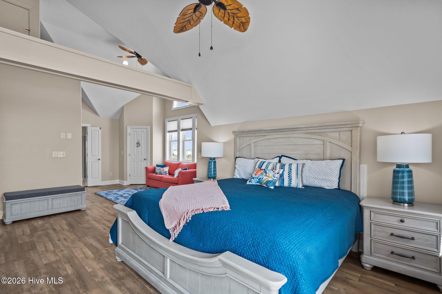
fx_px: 196
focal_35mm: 16
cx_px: 221
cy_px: 147
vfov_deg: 73.7
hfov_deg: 96.7
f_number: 4
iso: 320
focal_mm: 16
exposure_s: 1/25
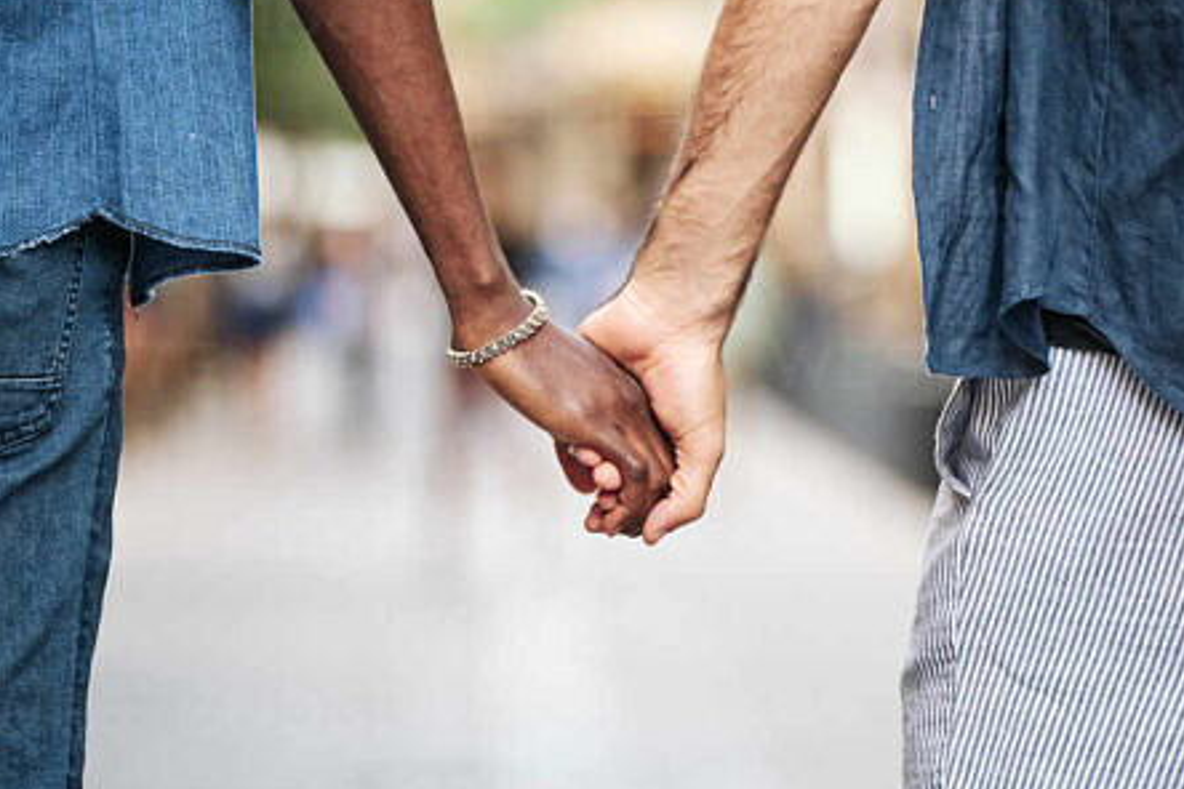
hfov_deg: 7.4
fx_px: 9110
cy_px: 333
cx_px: 649
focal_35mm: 277
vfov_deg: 5.0
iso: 800
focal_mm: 140
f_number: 2.8
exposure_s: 1/500
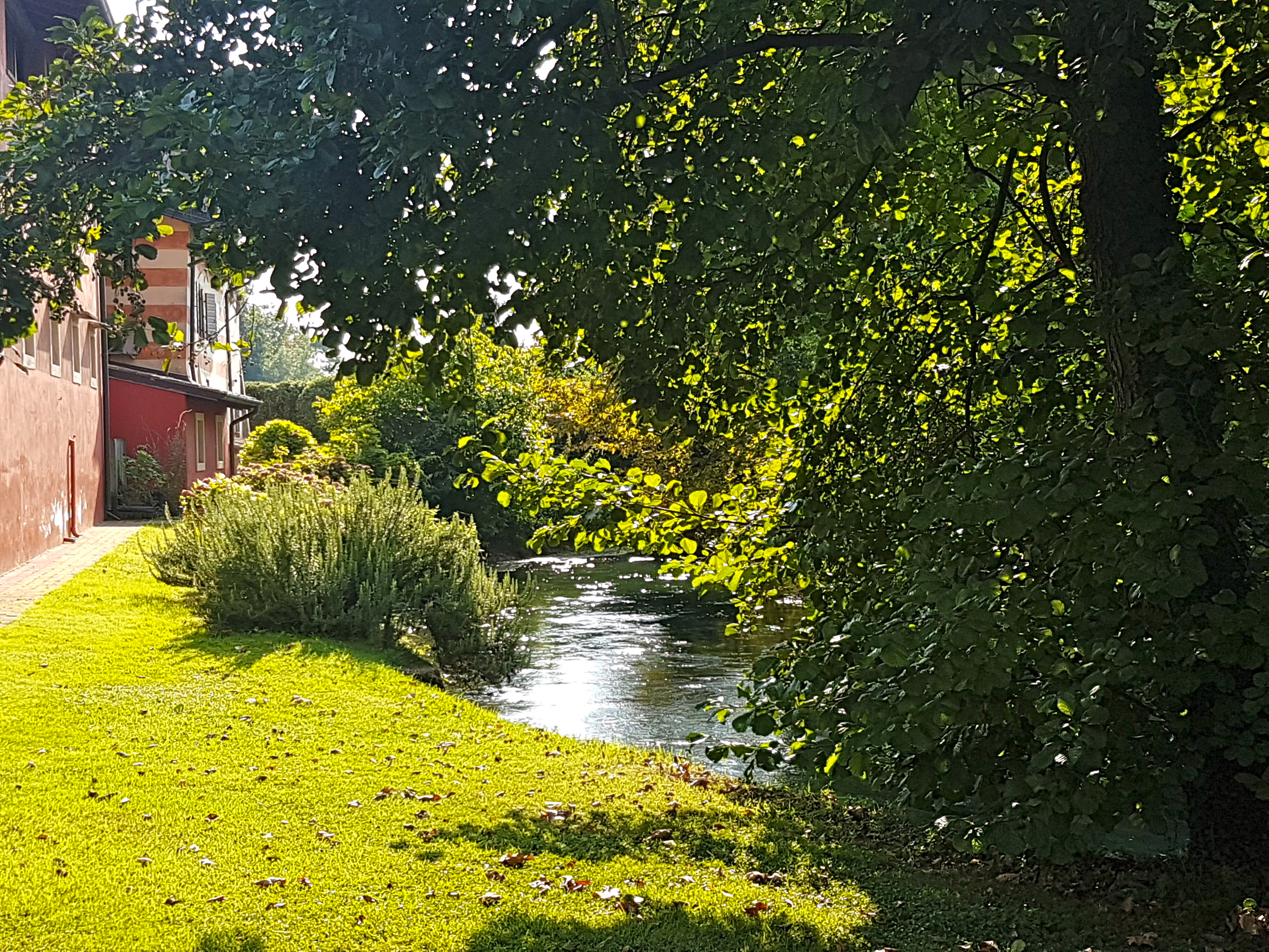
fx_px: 953
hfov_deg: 67.3
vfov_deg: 53.1
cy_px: 476
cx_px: 634
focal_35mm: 26
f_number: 1.7
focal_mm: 4.2
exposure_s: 1/532
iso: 40
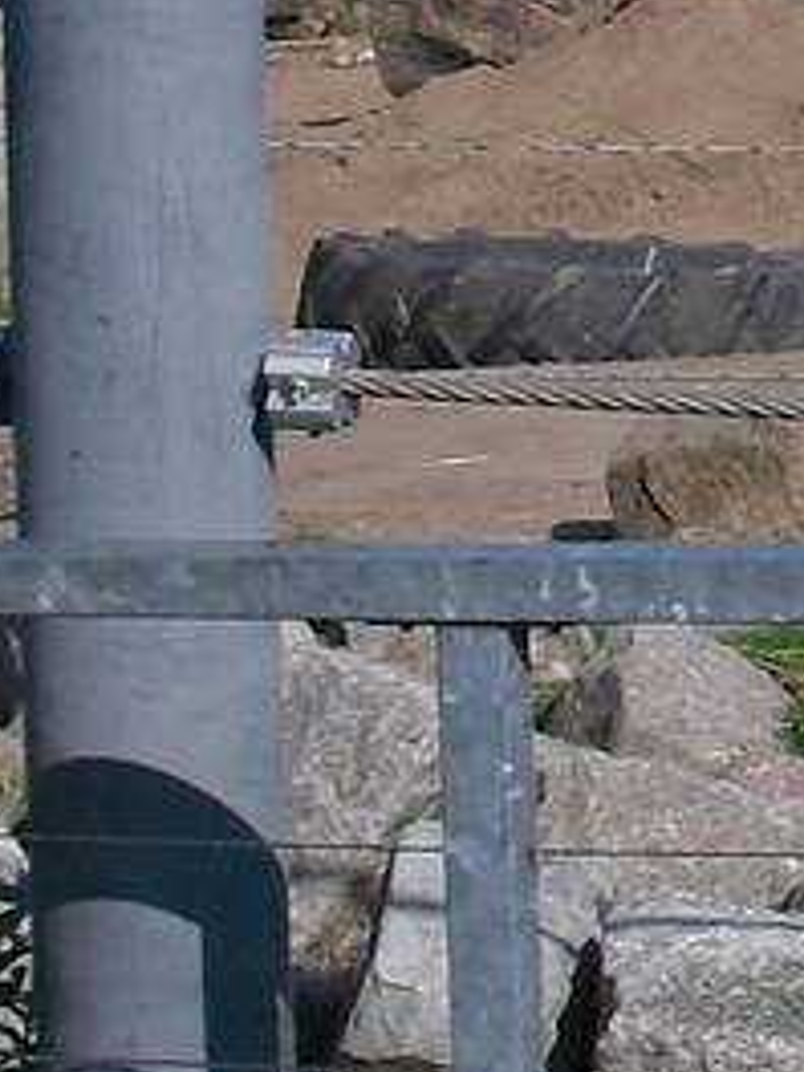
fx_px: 6751
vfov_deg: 9.0
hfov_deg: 6.5
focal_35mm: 218
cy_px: 126
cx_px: 1787
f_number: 7.8
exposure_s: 1/250
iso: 64
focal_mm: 6.3
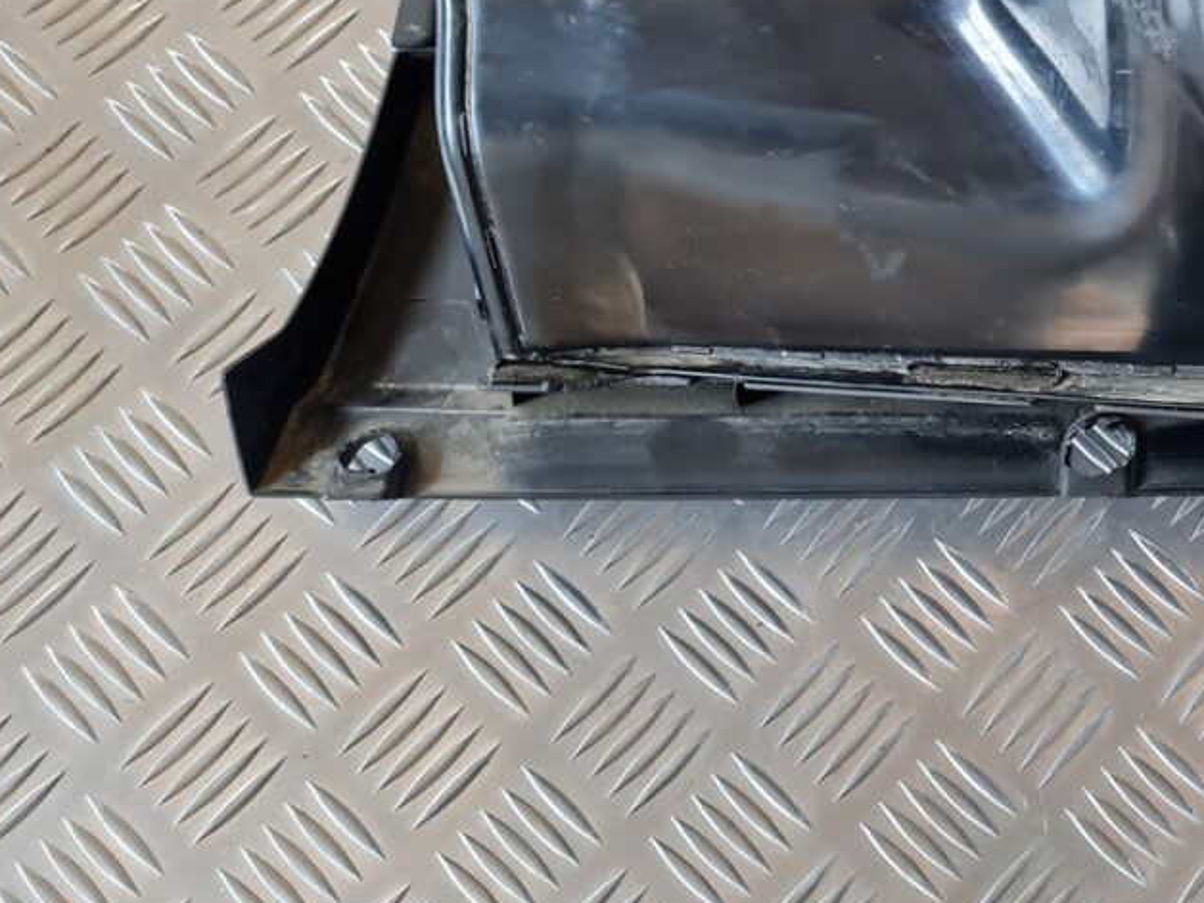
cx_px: 1139
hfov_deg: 31.3
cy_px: -13
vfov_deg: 24.0
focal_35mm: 58
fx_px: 2017
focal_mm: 5.4
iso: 160
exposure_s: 1/100
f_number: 1.8
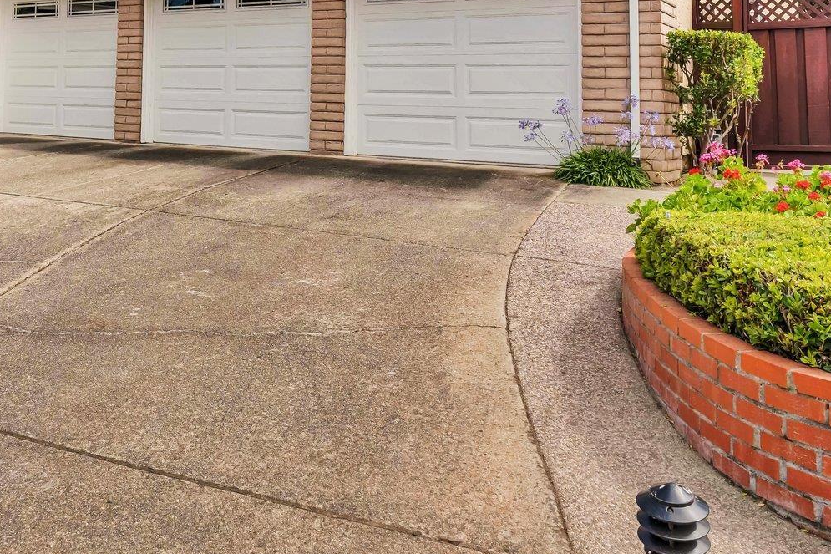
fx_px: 808
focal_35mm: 35
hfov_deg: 51.2
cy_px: 85
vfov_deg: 36.1
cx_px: 171
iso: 200
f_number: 8
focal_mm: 17
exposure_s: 1/500
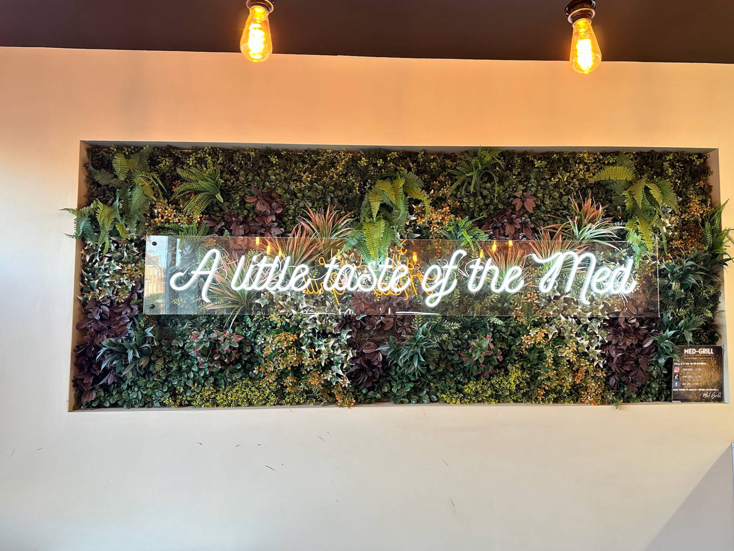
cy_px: 268
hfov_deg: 67.2
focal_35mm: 26
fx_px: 551
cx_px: 396
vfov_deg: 53.1
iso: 160
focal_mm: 6.86
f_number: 1.78
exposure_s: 1/50
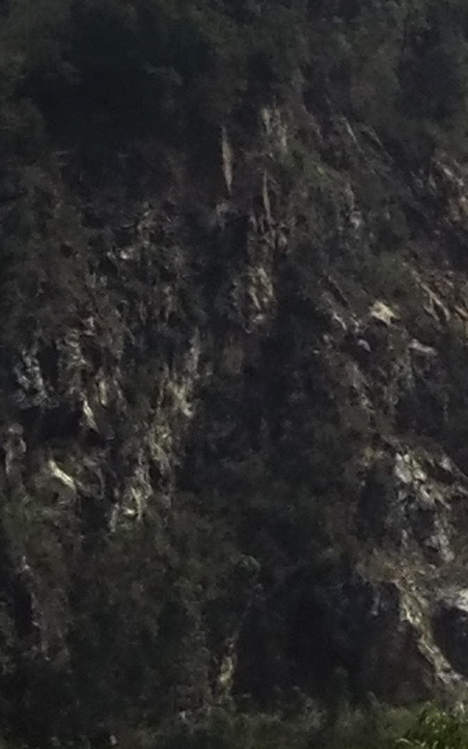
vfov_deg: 11.0
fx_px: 3834
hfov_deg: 6.4
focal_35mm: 188
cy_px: -22
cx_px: 1435
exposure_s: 1/4484
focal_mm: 3.8
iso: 100
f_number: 2
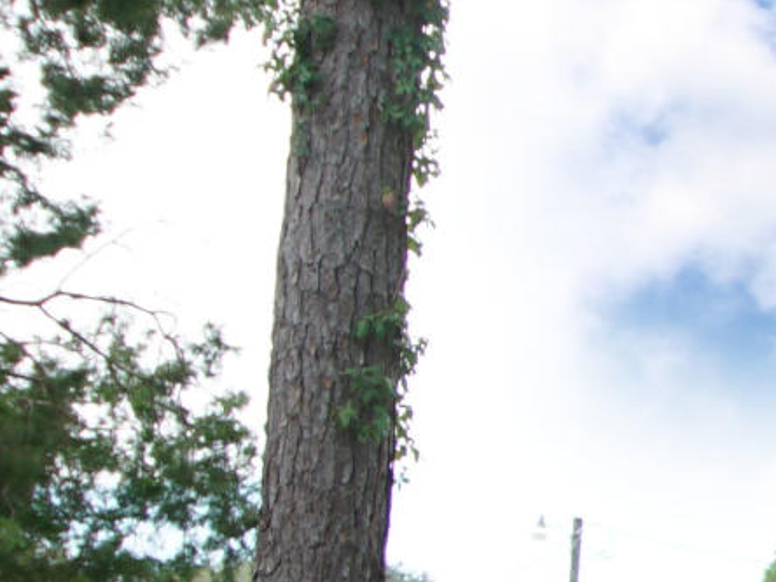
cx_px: 1825
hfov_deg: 13.0
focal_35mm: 117
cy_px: 641
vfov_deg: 12.4
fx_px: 2623
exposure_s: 1/100
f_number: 5.6
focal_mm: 12
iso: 100
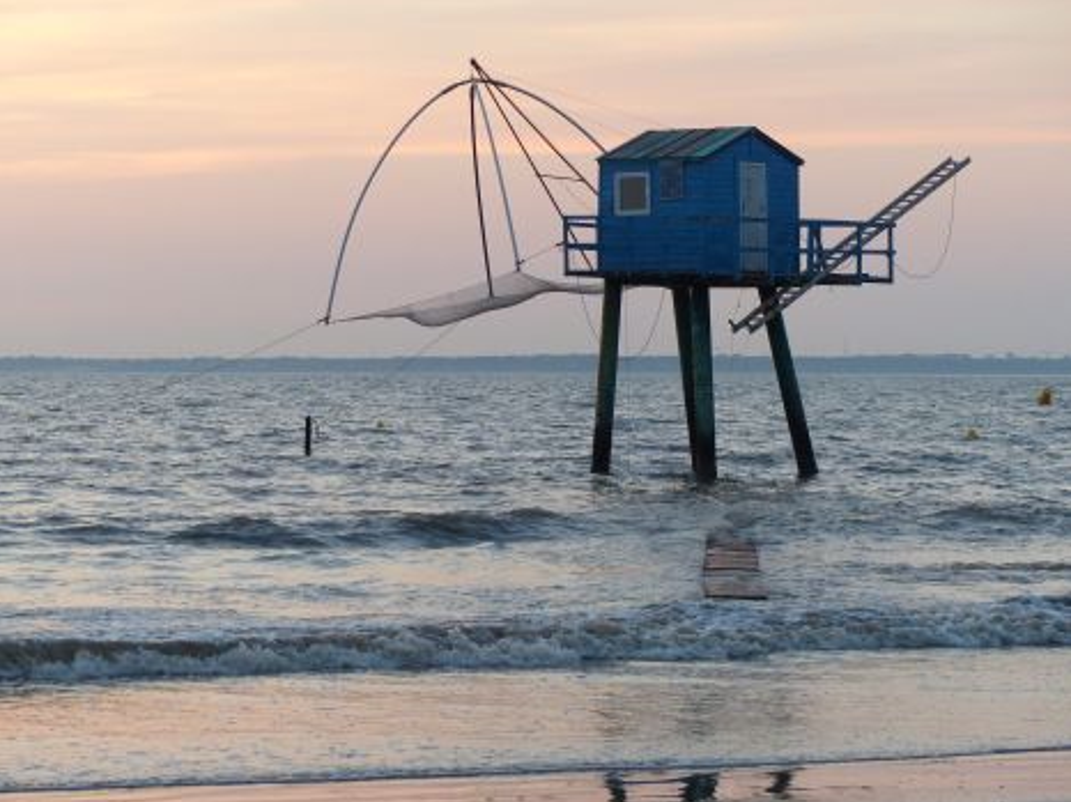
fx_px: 4484
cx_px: 499
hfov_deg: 13.6
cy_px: 408
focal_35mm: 145
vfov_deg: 10.2
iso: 400
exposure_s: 1/320
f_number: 2.8
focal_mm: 24.3
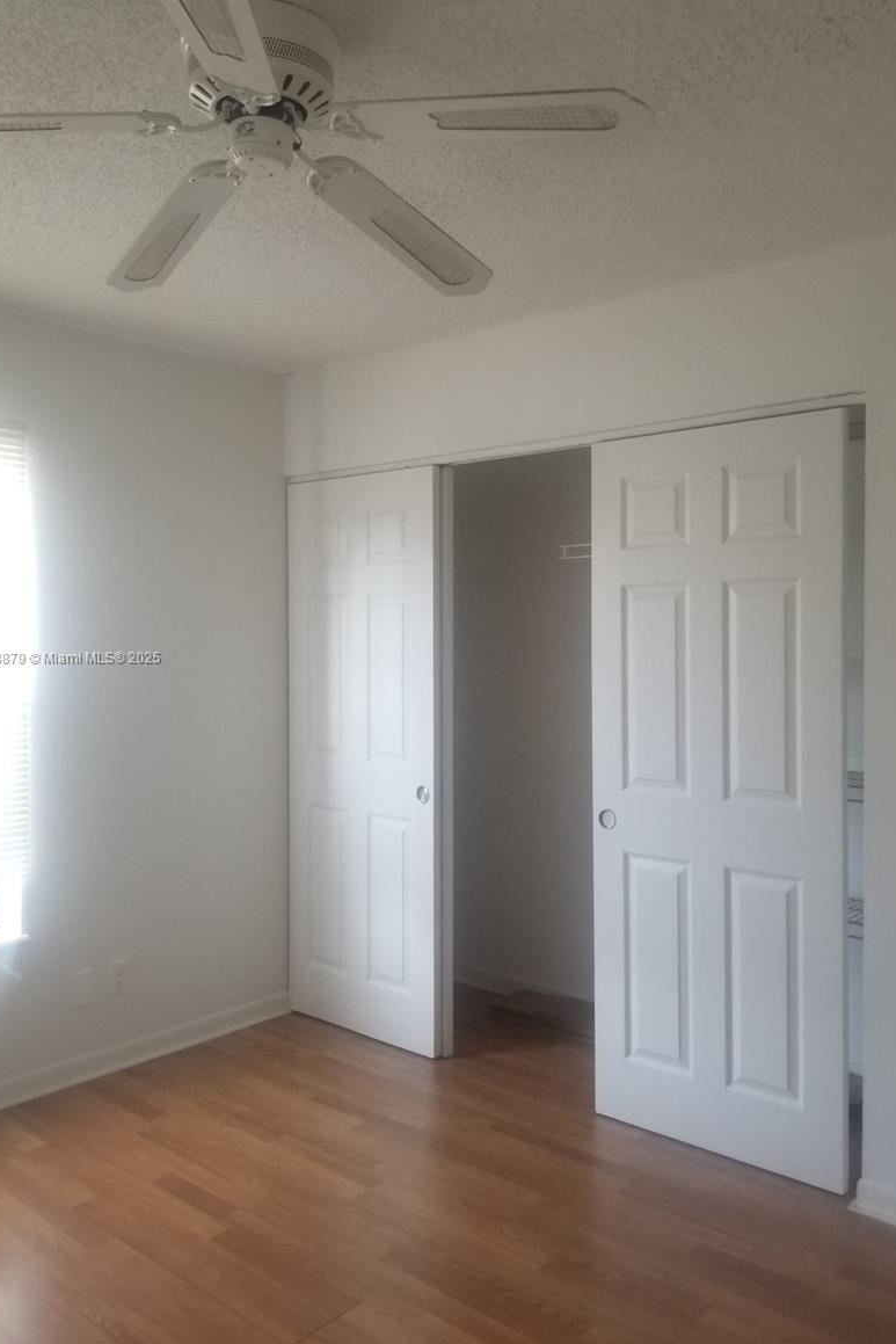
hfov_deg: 46.4
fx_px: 1045
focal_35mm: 28
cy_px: 659
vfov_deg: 65.5
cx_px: 469
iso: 200
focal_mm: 4.25
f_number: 1.7
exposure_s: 1/20
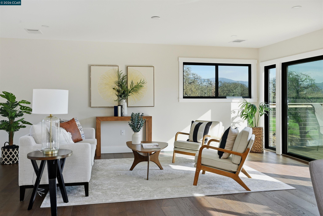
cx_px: 162
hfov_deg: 59.5
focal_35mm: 32
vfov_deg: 41.7
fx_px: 283
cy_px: 108
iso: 200
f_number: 10
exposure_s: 1/200
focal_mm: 31.5
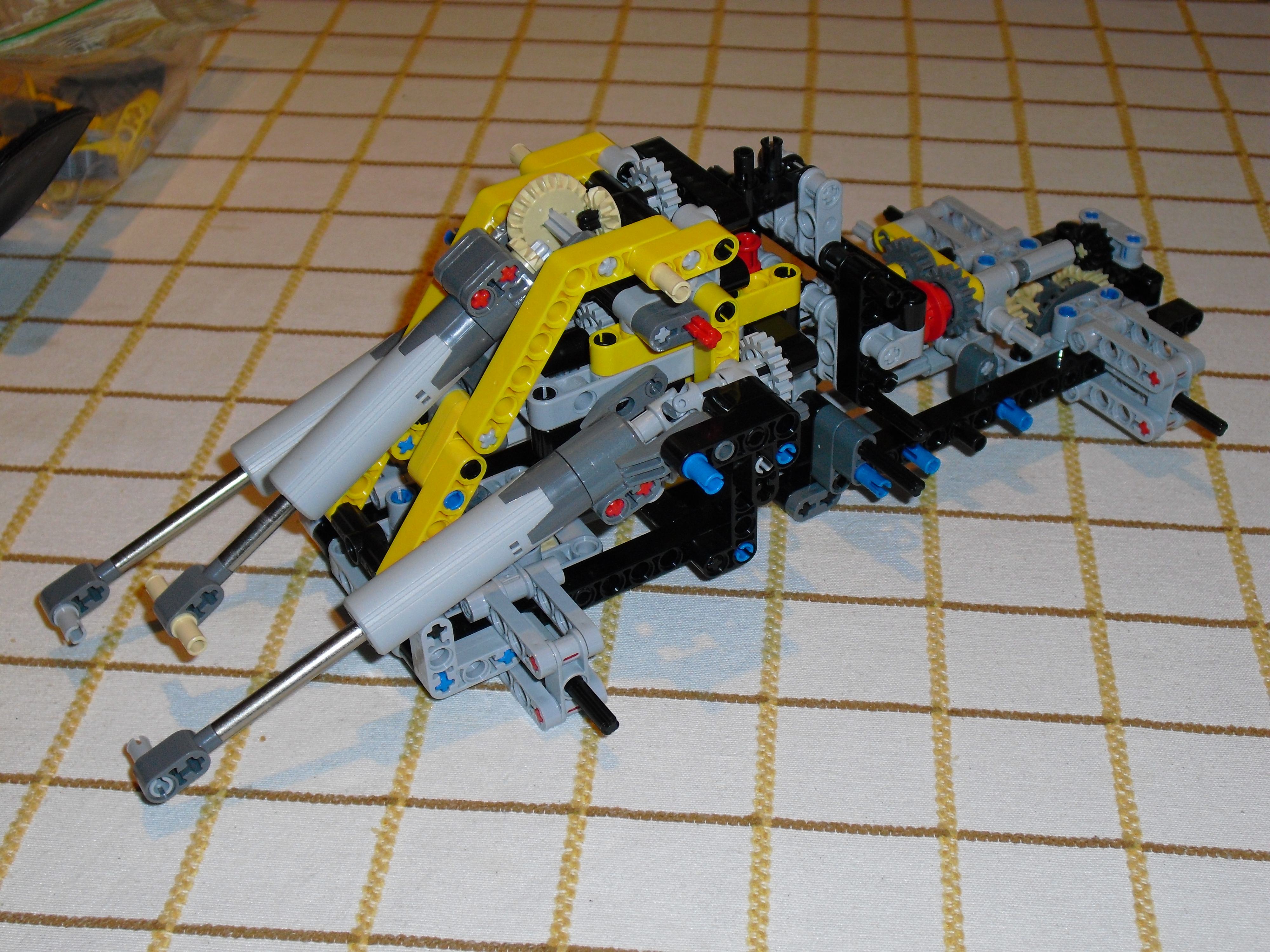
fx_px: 1944
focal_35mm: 53
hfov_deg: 36.2
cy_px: 476
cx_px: 635
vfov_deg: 27.5
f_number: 3.8
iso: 200
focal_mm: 9.4
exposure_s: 1/60
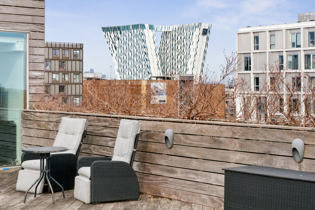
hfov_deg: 31.9
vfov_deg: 21.6
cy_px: 96
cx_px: 165
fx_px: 551
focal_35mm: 63
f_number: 10
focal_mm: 38
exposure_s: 1/320
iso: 200
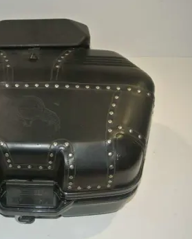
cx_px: 23
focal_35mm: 45
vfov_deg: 41.1
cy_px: 122
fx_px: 319
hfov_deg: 32.0
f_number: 3.8
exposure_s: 1/60
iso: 200
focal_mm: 11.8
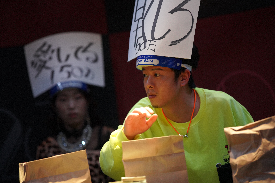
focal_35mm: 185
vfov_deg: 7.4
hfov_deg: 11.1
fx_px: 1413
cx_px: 138
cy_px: 92
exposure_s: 1/250
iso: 3200
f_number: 2.8
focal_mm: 185
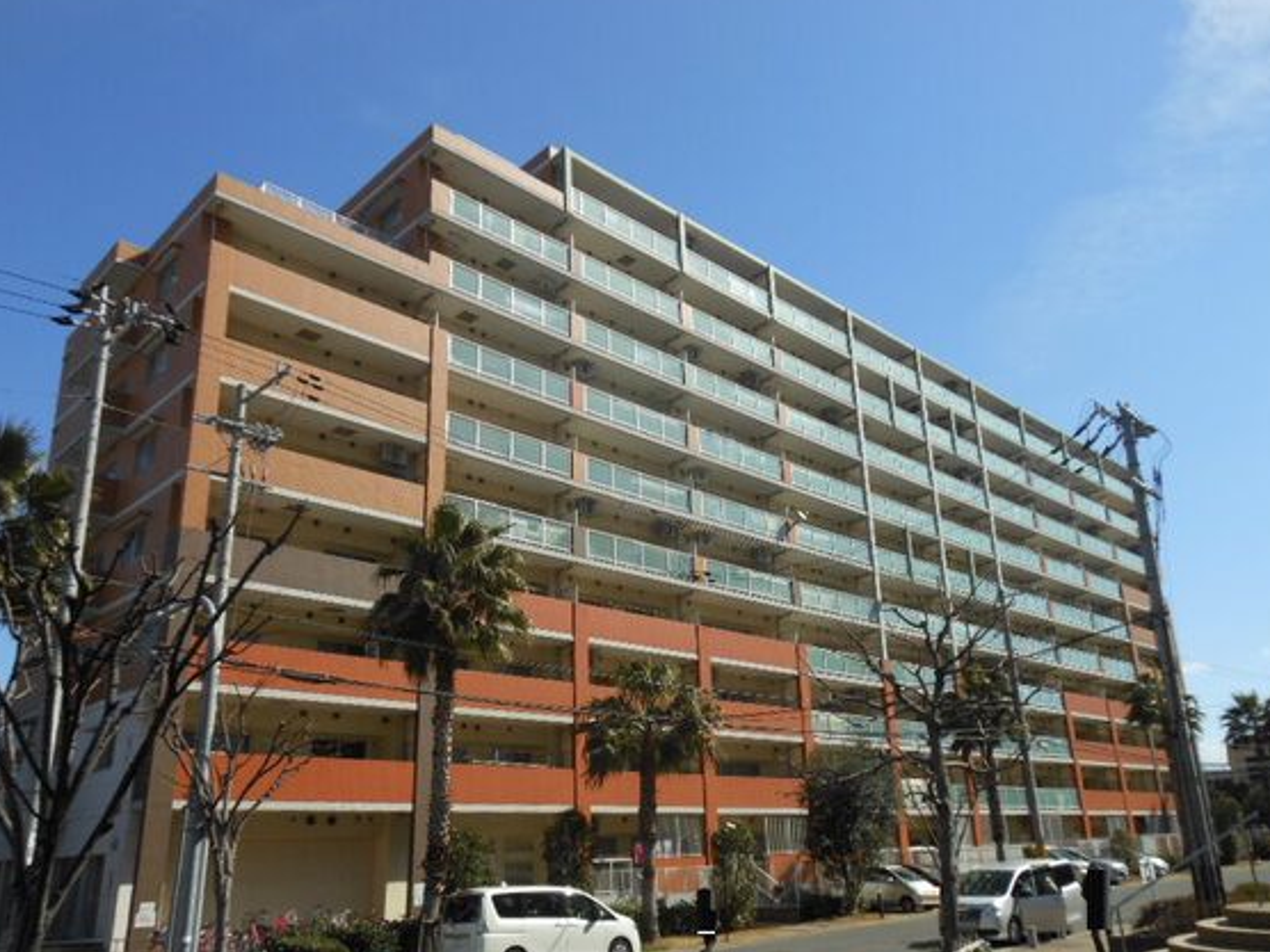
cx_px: 637
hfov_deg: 65.3
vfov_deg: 51.4
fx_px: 991
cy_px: 482
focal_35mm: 27
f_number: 3.2
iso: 80
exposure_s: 1/1000
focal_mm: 4.5
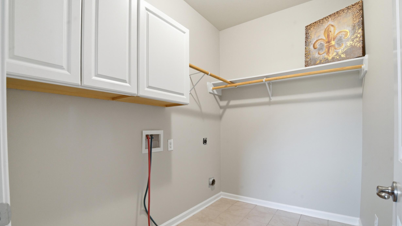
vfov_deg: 63.6
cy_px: 131
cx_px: 202
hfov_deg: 95.9
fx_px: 181
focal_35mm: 17
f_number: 9
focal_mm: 16
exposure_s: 1/60
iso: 1000
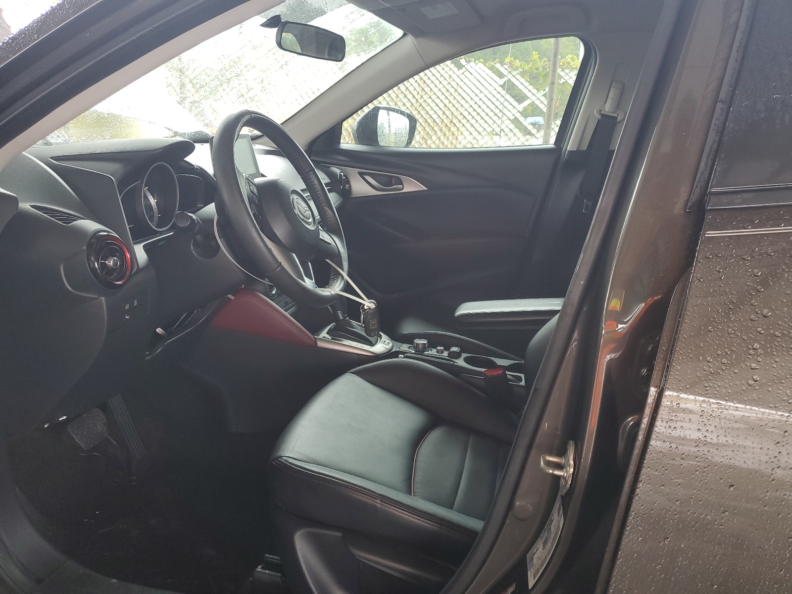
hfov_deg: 67.3
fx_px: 595
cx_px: 396
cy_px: 297
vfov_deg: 53.1
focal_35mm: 26
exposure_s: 1/60.2
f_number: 1.5
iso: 60
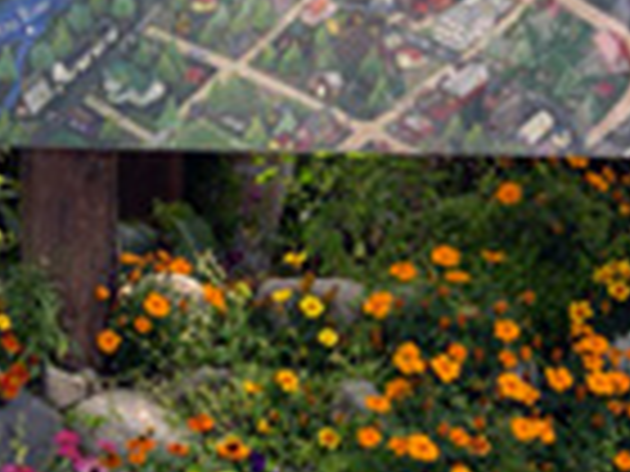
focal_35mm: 122
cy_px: 130
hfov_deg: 16.1
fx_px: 2220
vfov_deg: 12.1
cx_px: 324
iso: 100
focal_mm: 8
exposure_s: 1/332
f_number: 2.8
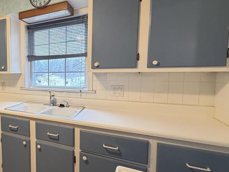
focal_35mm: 24
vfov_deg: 56.8
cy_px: 86
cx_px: 34
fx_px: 159
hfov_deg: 62.9
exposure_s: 1/60
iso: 320
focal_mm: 2.22
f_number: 2.2
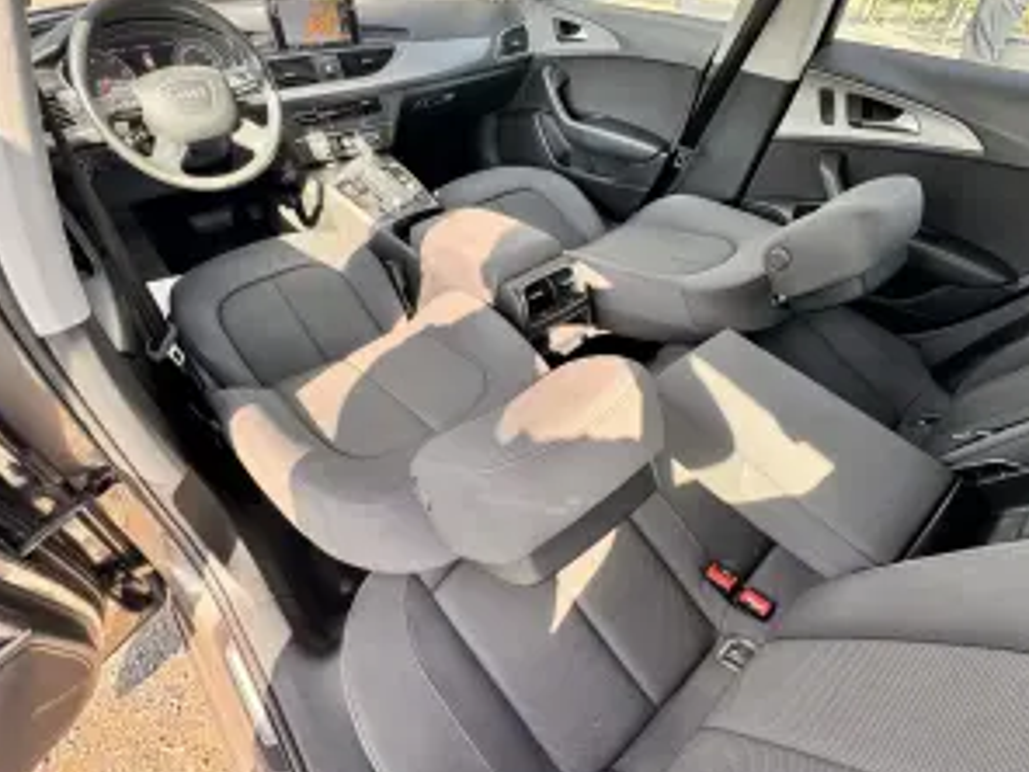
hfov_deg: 91.0
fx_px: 505
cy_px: 403
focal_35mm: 17
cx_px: 518
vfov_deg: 74.7
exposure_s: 1/99
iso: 50
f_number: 2.2
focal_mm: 2.22
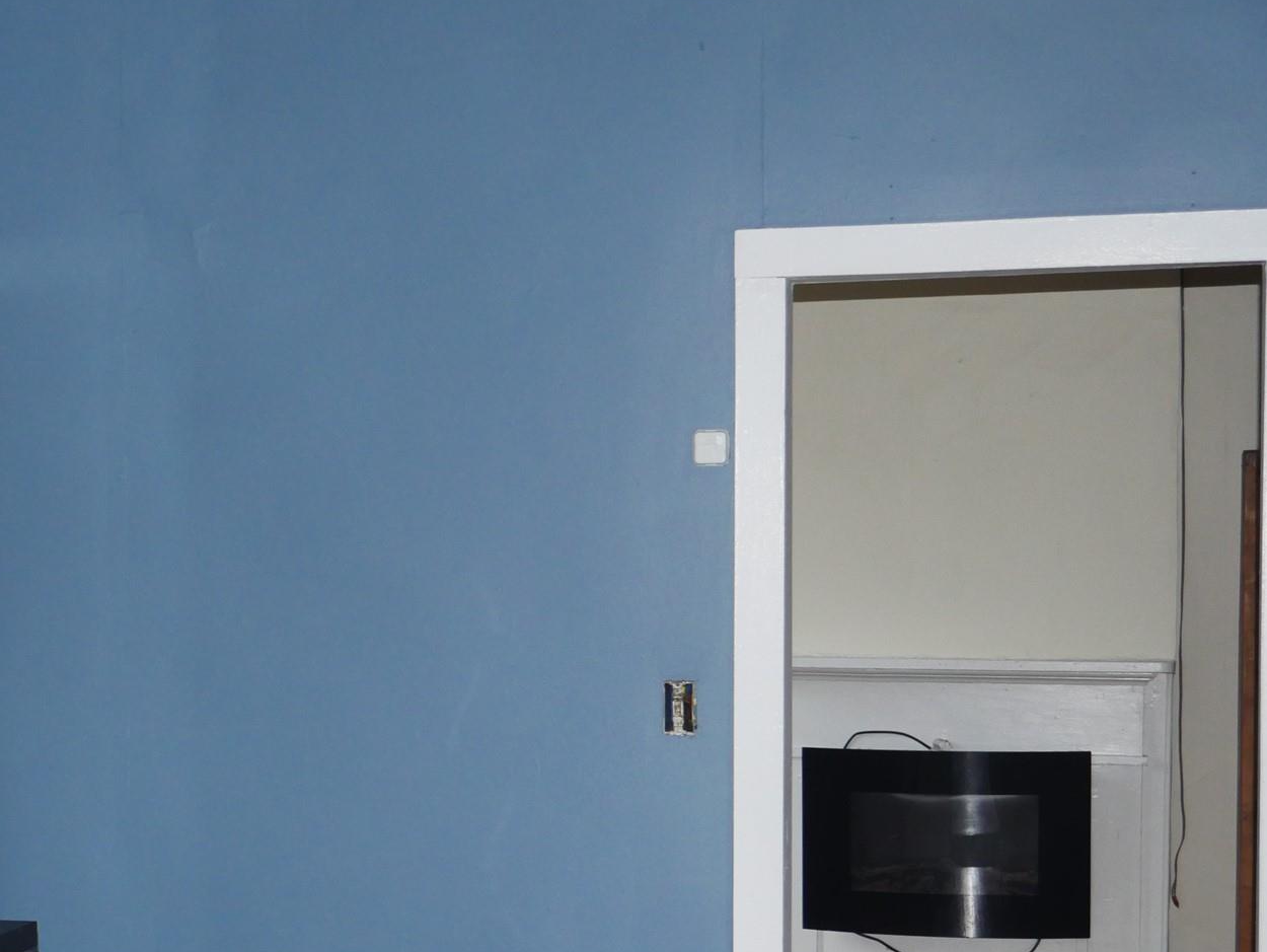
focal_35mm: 72
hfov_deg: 26.6
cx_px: 275
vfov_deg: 20.4
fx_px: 2637
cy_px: 669
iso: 1000
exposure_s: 1/160
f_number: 4.7
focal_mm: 22
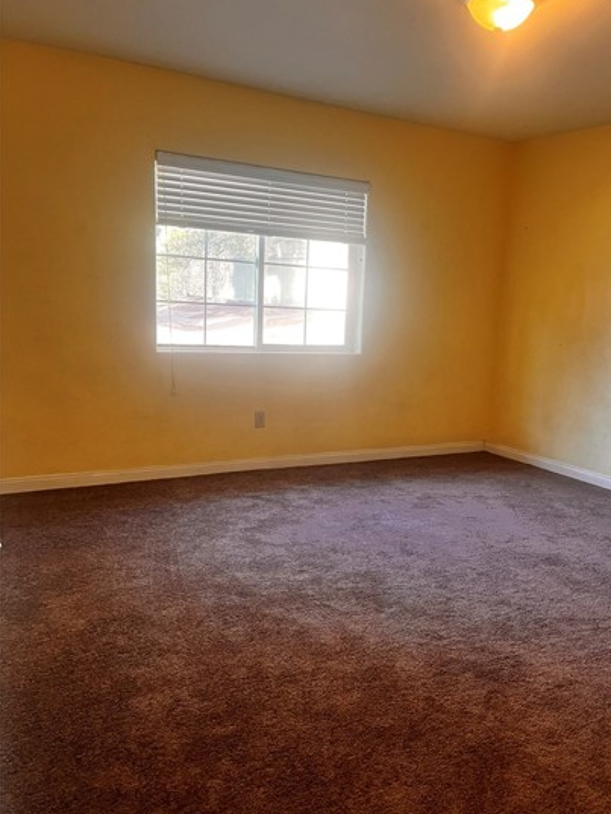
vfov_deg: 58.3
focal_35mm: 31
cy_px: 441
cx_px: 362
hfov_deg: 45.2
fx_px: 729
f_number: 1.6
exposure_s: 1/60
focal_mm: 5.1
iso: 125
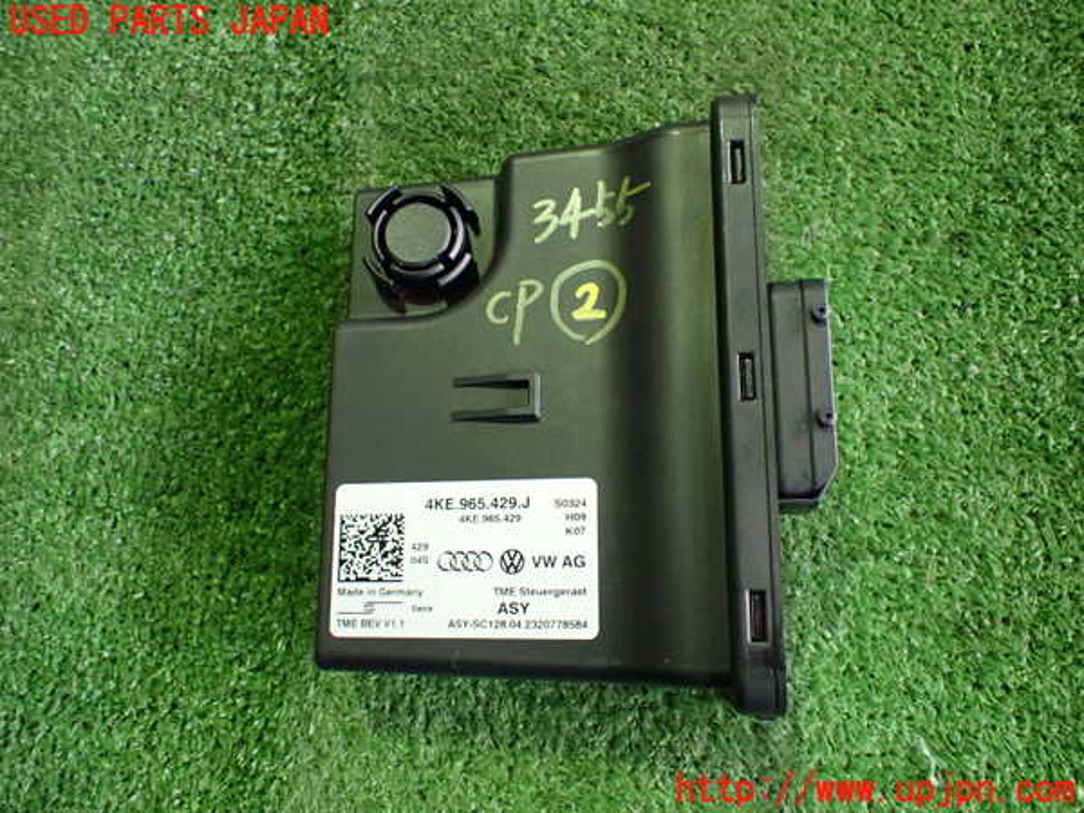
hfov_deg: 60.0
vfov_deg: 46.8
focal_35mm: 30
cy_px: 406
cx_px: 542
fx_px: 939
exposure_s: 1/80
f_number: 2.3
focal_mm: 5.4
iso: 800
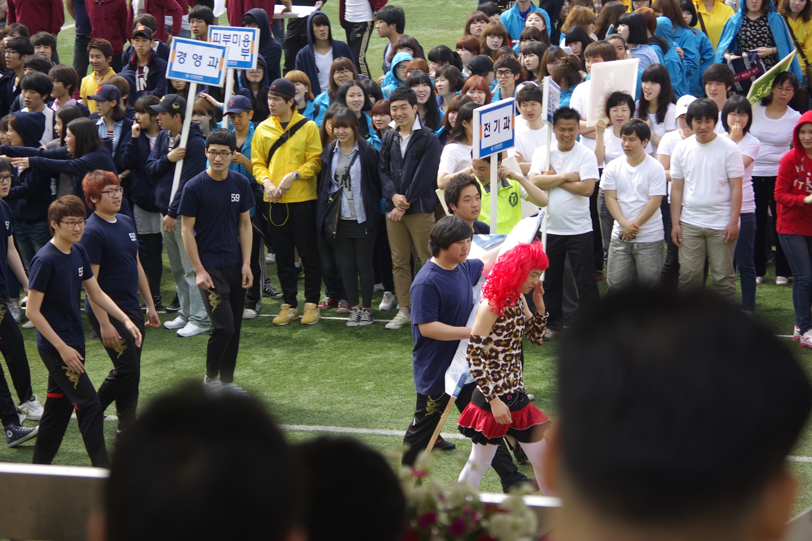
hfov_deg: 14.4
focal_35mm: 142
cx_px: 406
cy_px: 270
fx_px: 3214
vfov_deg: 9.6
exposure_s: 1/180
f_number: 5.6
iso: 100
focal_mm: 95
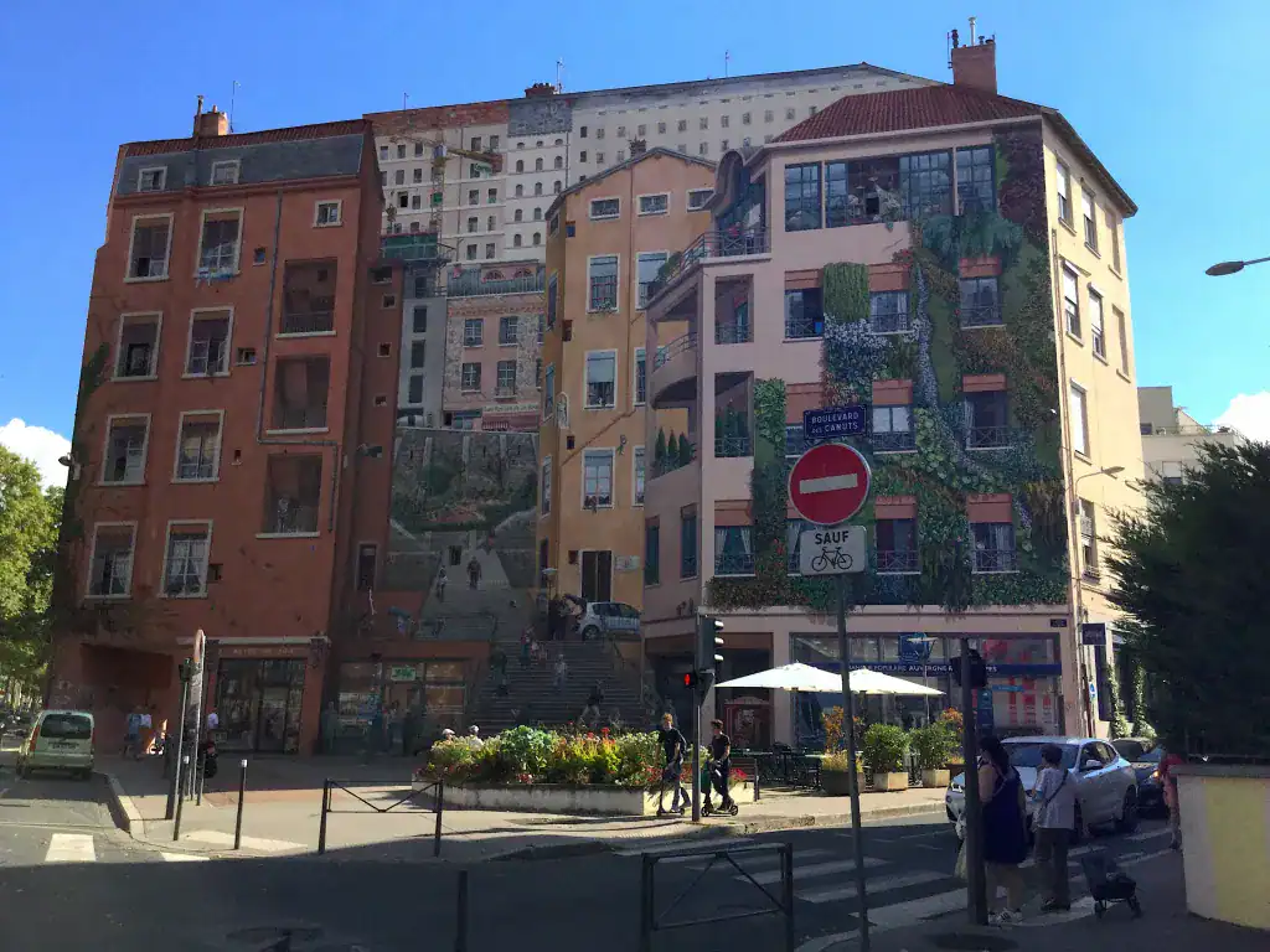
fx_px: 1137
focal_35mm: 31
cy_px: 476
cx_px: 635
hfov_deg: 58.4
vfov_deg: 45.4
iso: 25
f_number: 2.4
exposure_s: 1/2092
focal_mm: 3.3
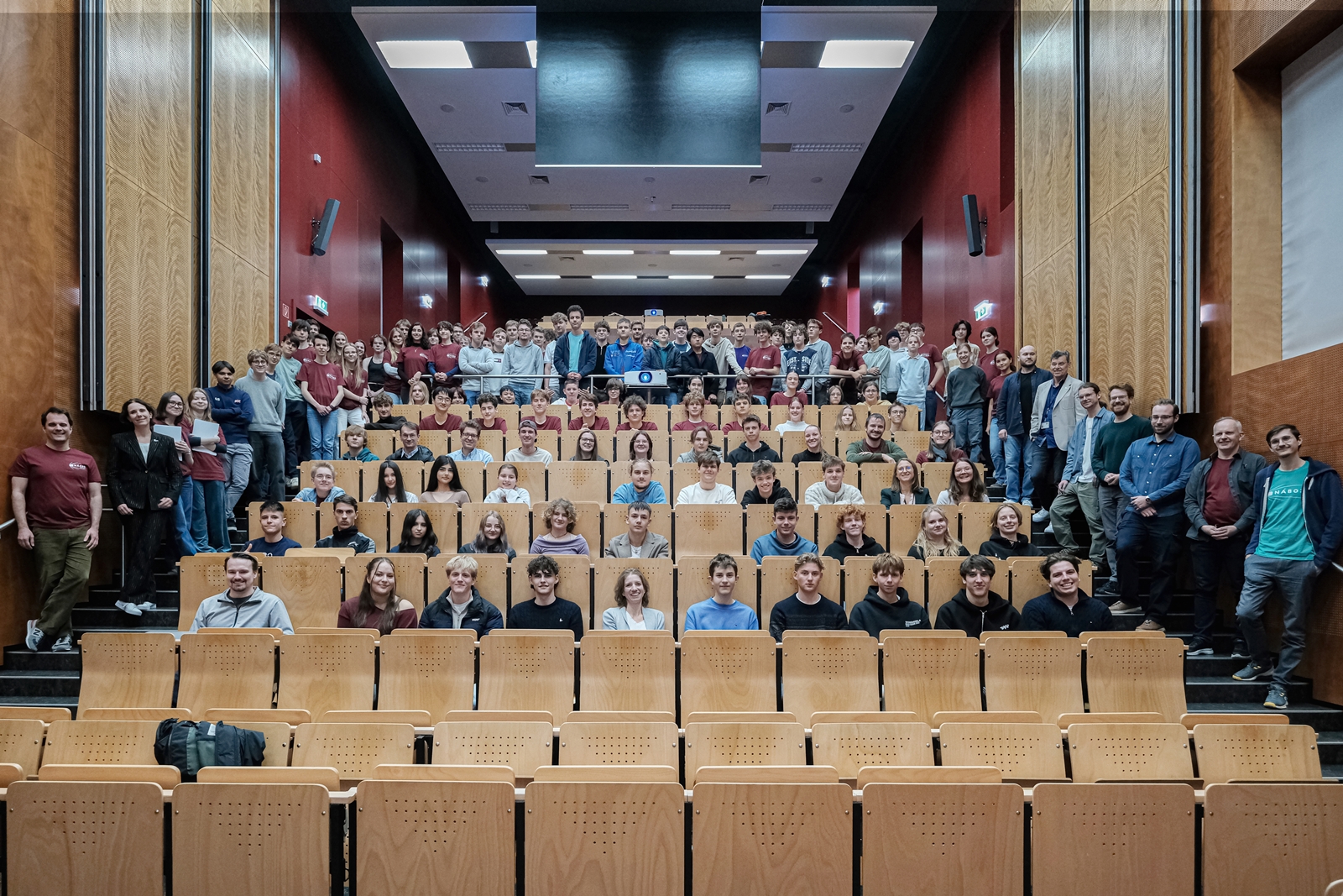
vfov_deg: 64.6
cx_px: 672
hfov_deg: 86.9
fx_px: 709
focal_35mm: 19
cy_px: 448
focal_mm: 12.6
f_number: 4.5
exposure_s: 1/60
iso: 1600
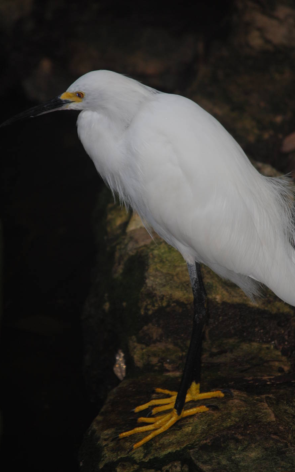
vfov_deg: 4.7
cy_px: 229
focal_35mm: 450
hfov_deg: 2.9
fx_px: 5790
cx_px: 156
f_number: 5.6
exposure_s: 1/60
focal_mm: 260
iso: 200
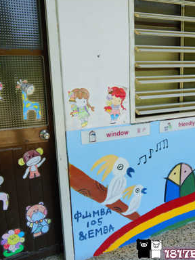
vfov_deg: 51.4
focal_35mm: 36
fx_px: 270
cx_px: 111
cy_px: 131
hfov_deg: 39.6
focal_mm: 16
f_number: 2.8
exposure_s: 1/250
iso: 100
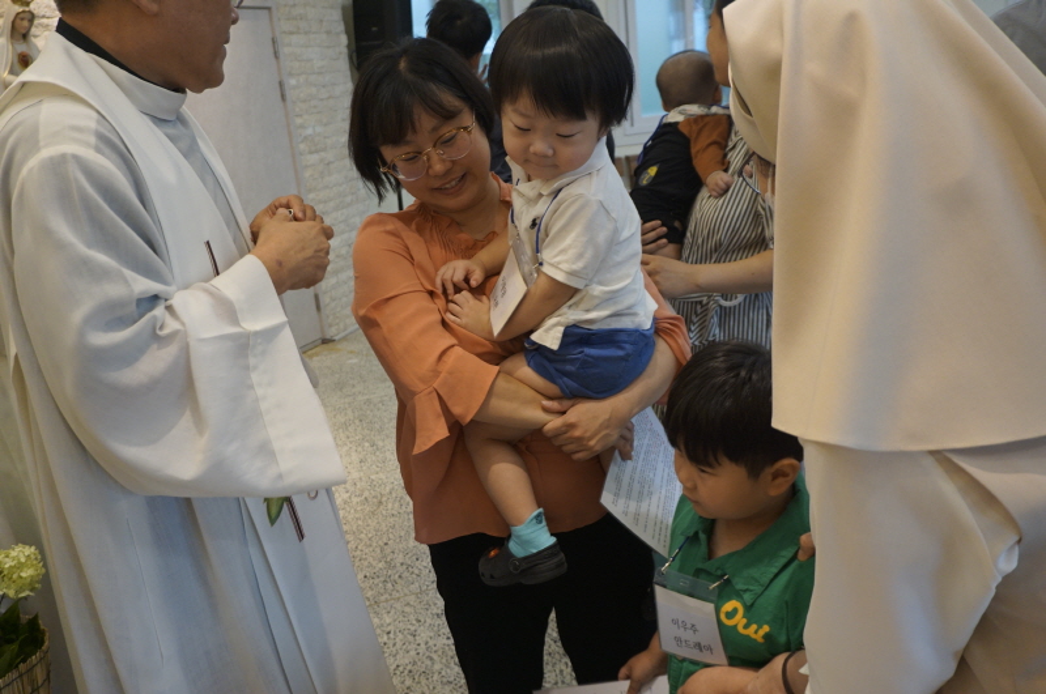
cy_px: 347
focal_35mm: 30
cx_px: 523
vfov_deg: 43.5
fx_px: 870
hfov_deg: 62.0
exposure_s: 1/160
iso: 640
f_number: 4
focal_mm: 20
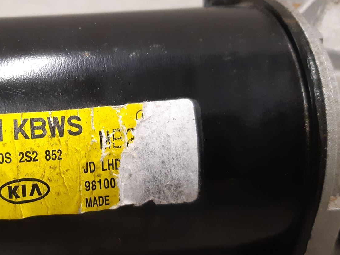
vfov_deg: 30.2
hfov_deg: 37.9
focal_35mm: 48
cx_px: 57
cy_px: 151
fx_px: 472
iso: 320
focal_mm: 3.93
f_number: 1.7
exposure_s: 1/50
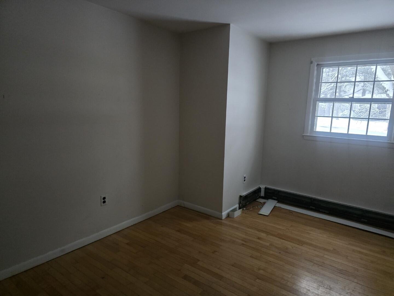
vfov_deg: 58.9
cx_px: 197
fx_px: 262
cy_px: 148
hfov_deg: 73.9
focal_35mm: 23
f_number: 1.7
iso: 1600
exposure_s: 1/40
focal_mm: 6.3
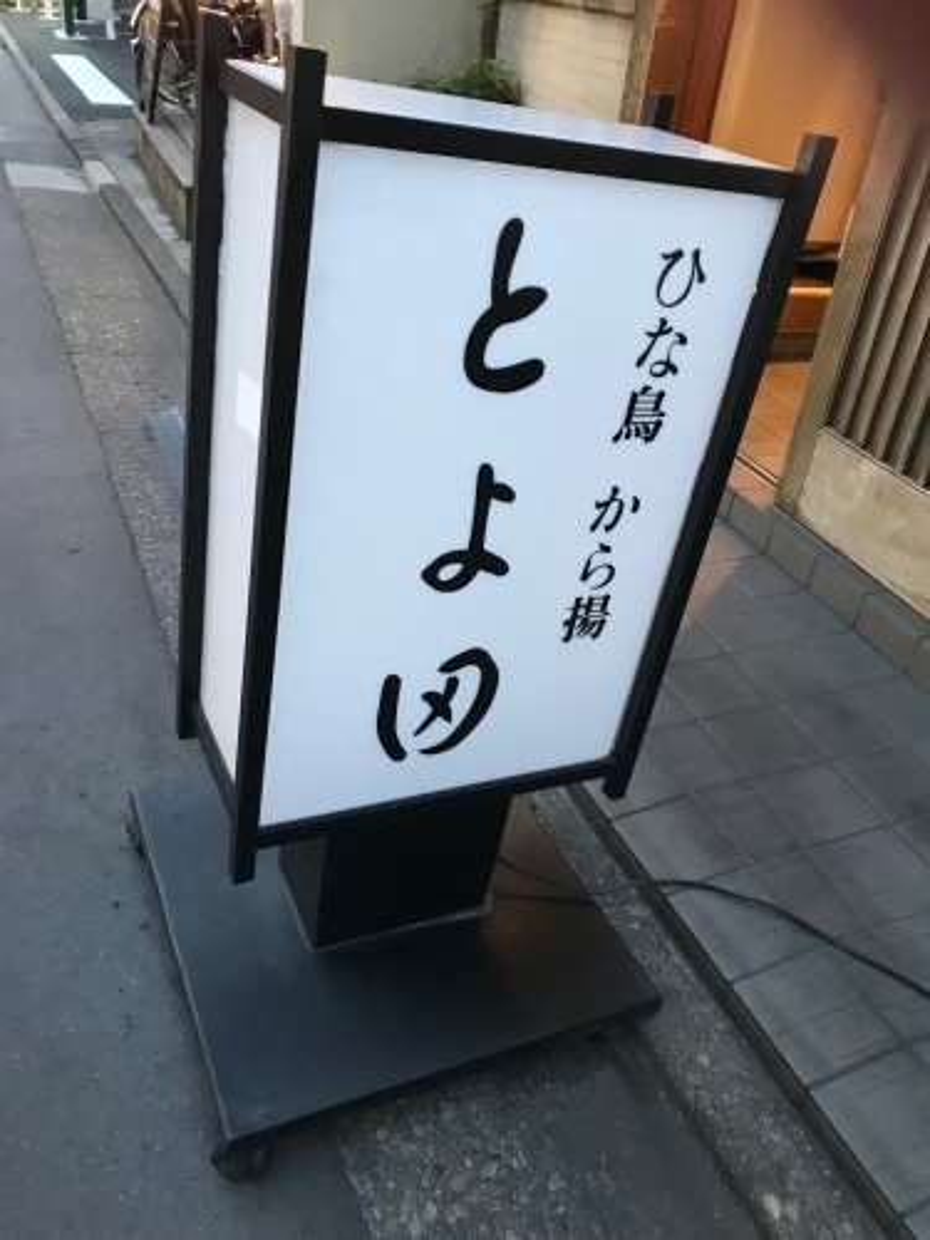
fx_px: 1003
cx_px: 465
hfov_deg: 49.7
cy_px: 620
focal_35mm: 28
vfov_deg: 63.4
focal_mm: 3.99
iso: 100
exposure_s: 1/17
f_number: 1.8
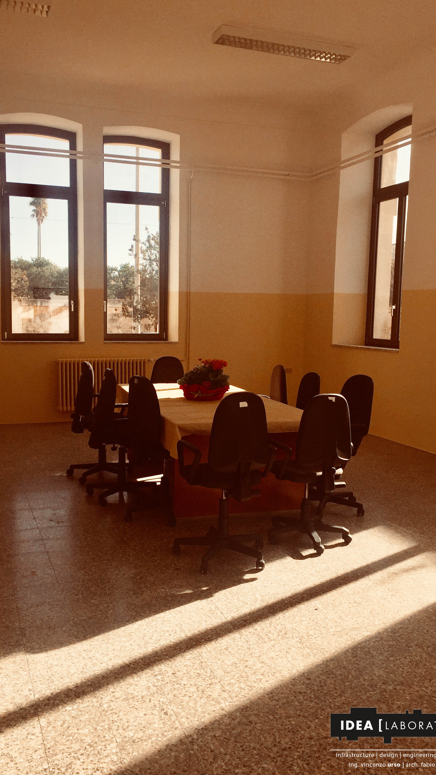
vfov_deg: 61.0
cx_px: 197
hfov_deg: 36.6
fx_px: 658
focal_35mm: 32
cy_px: 383
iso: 32
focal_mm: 4.15
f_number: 2.2
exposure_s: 1/898
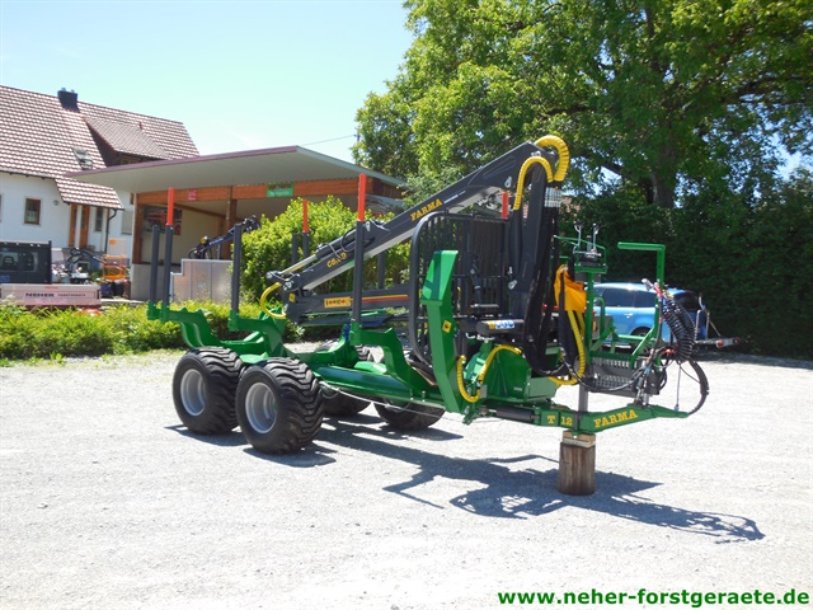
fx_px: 939
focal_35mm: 40
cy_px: 305
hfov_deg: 46.8
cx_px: 406
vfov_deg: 36.0
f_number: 3.6
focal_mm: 7.1
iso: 125
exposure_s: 1/400
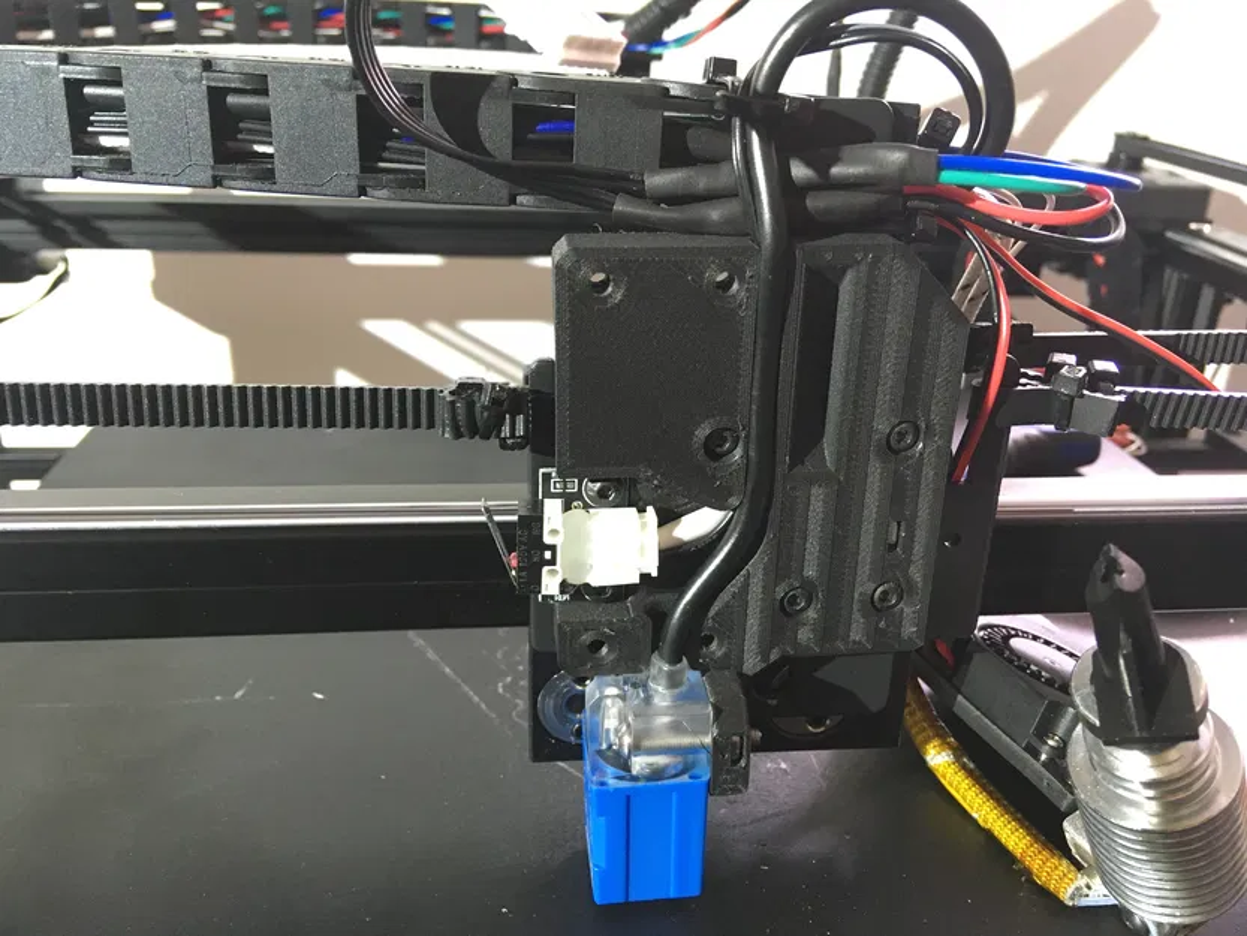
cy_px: 468
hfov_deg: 61.7
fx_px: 1045
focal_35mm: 29
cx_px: 624
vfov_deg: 48.2
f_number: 2.2
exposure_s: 1/20
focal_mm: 4.15
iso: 200
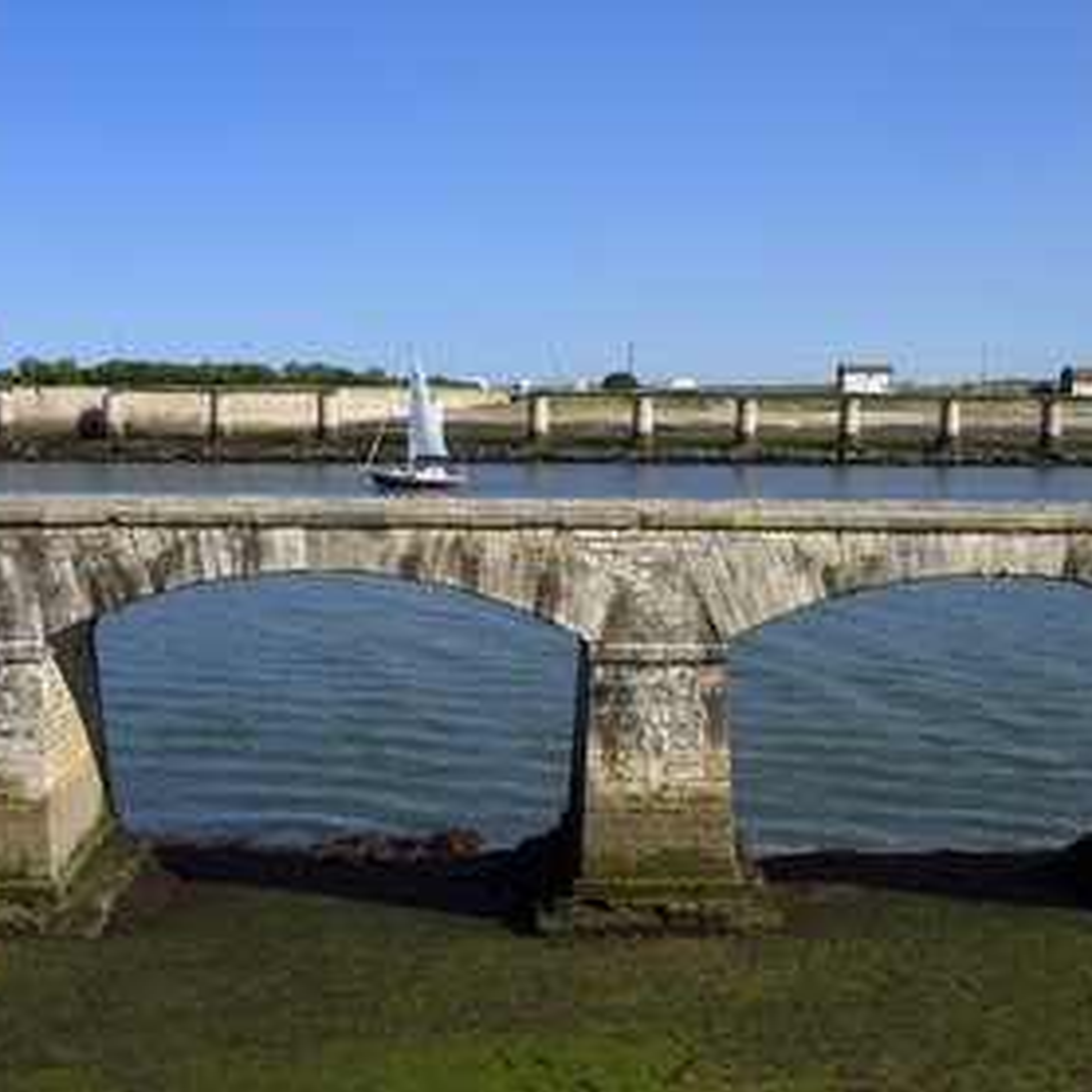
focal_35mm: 45
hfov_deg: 37.5
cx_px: 581
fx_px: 1606
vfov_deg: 37.6
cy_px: 546
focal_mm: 35
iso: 200
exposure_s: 1/320
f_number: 11
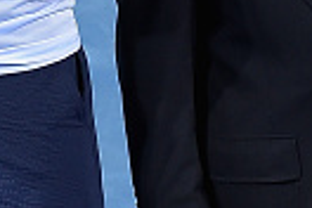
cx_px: 293
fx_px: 6612
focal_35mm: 763
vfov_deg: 1.8
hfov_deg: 2.7
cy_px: -152
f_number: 4
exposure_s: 1/1000
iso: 2500
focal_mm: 170
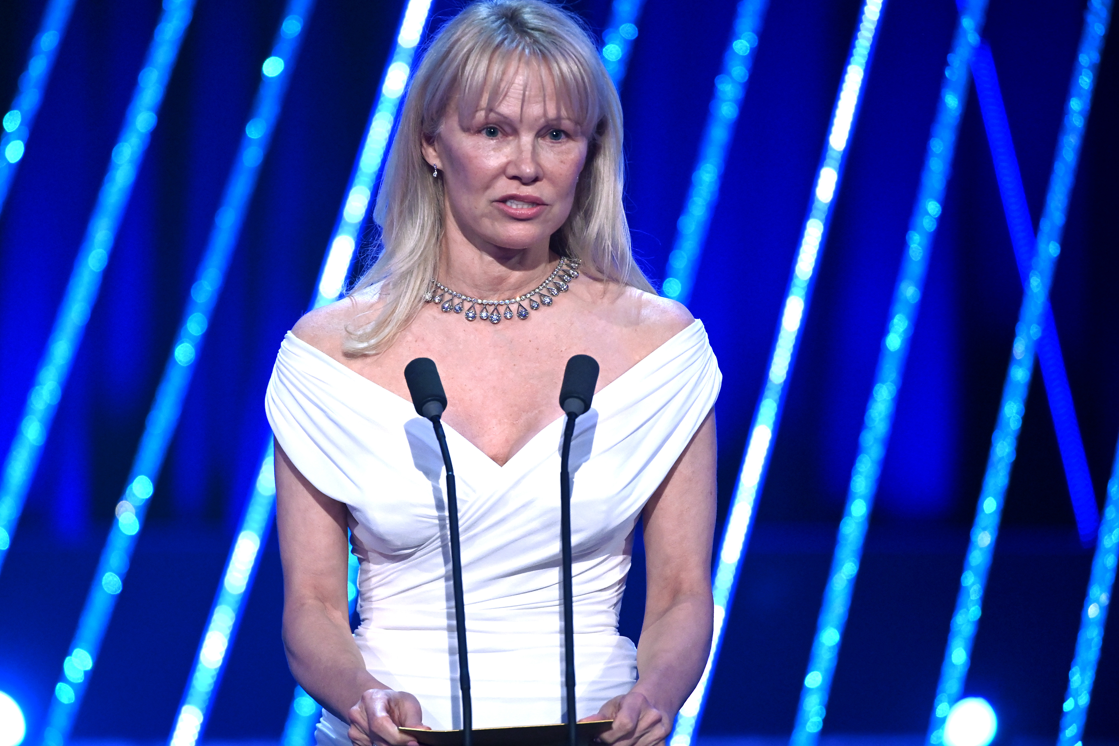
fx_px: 17095
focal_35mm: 550
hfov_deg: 3.7
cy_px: 348
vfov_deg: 2.5
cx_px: 514
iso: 5000
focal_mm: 500
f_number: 4
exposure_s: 1/320
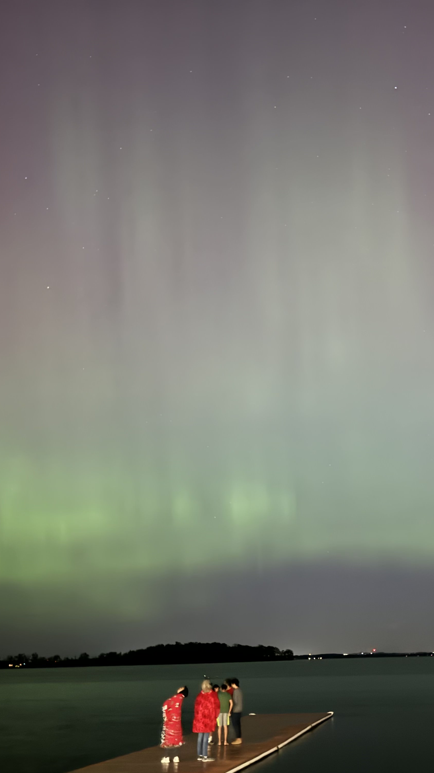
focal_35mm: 35
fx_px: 716
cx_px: 353
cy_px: 387
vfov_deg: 56.6
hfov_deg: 32.7
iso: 2500
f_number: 1.78
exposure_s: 1/2
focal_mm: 6.76
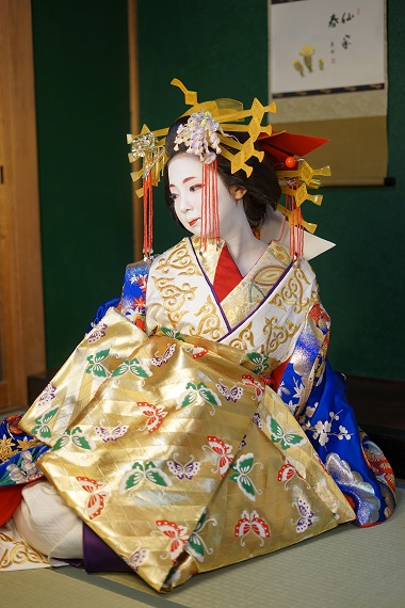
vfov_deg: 39.6
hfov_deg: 27.0
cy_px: 304
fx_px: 844
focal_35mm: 50
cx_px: 202
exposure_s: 1/400
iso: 400
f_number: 2
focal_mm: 50
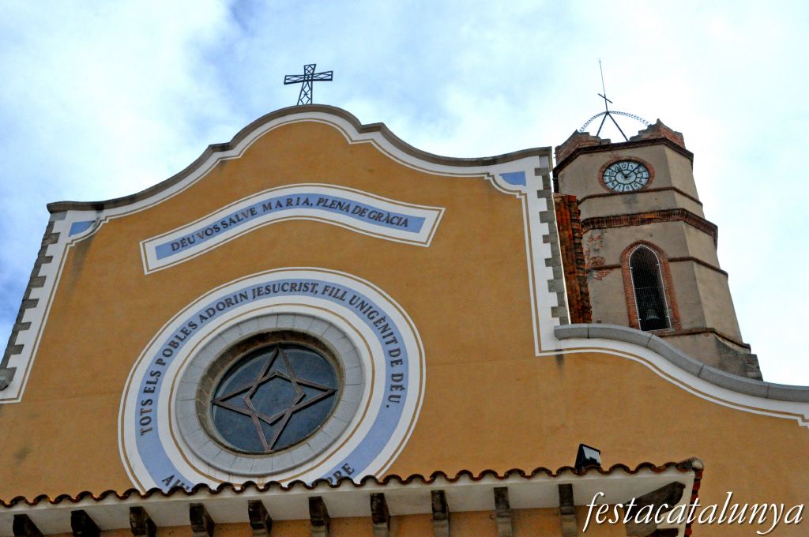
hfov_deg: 46.5
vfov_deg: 31.8
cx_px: 404
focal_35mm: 42
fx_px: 943
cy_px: 268
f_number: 20
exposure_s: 1/400
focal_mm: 28
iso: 1600
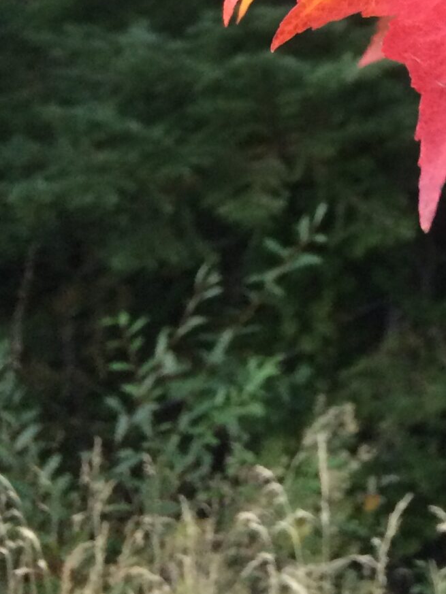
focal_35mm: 85
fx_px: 1460
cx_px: 632
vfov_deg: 20.3
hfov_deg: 16.1
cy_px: -257
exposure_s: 1/30
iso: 125
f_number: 2.2
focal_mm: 4.15
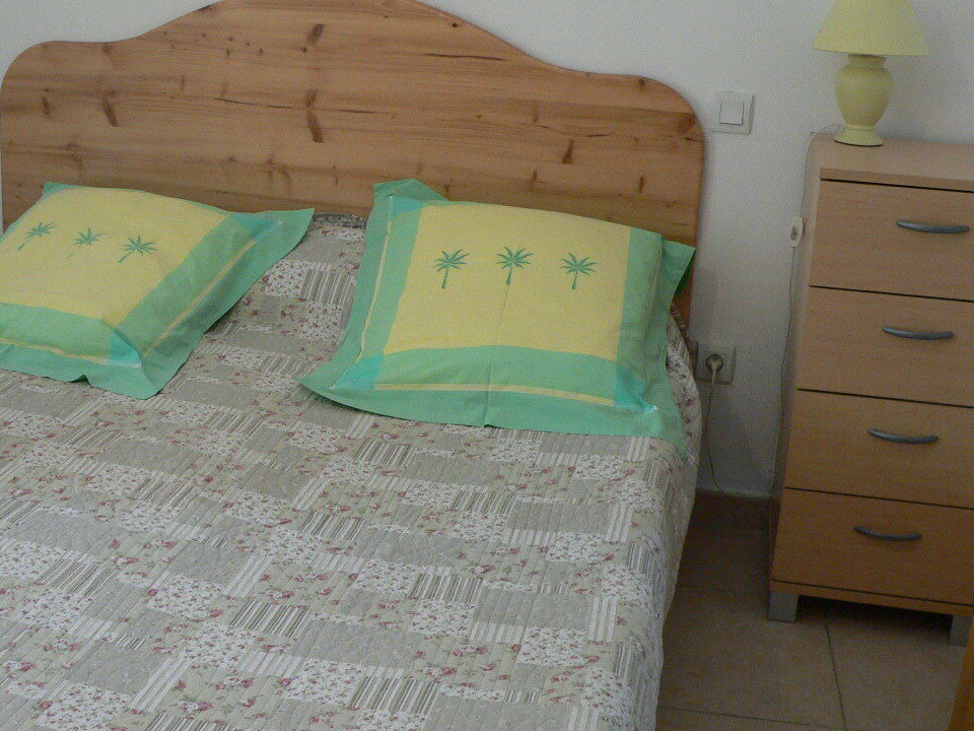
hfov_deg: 39.4
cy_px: 301
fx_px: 1351
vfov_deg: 30.2
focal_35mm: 48
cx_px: 355
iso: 200
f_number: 2.8
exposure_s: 1/8
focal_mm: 6
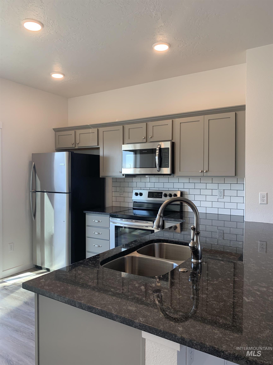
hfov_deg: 53.1
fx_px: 273
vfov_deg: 67.3
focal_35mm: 26
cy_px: 182
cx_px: 136
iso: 64
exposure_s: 1/120
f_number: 1.8
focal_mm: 4.25
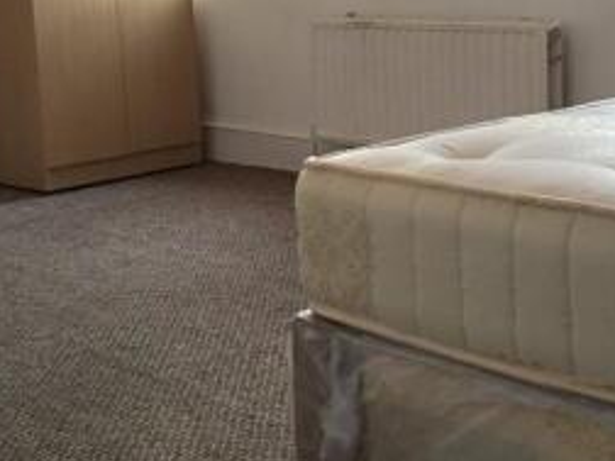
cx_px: 336
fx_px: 1190
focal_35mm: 67
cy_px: 157
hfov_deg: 29.0
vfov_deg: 21.9
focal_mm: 4.15
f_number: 2.2
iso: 250
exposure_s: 1/33
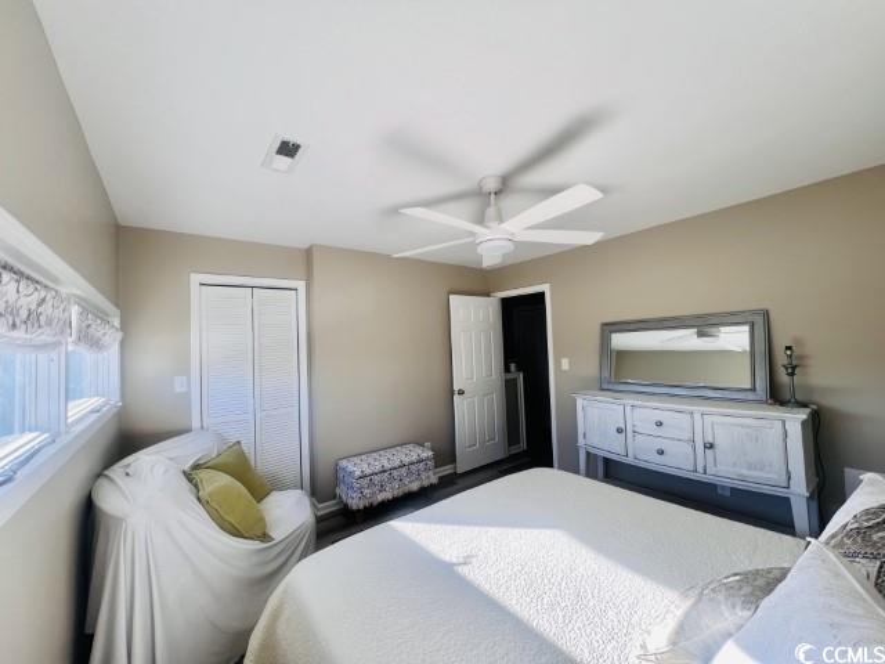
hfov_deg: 106.2
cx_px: 442
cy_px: 332
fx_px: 332
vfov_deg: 89.9
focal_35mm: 13
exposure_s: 1/115
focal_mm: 1.57
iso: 32
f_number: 1.8
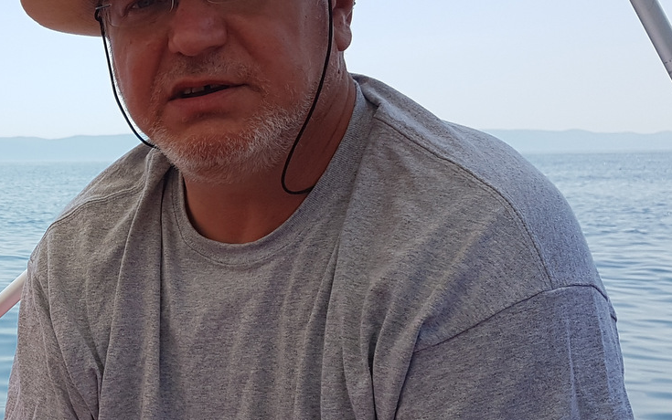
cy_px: 251
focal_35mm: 45
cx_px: 252
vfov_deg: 28.6
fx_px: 824
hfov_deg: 44.0
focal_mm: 4.2
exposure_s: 1/1872
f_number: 1.7
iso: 40
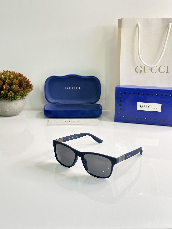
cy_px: 114
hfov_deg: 30.3
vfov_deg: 39.7
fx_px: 318
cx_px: 86
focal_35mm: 48
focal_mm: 6.86
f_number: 1.78
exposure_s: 1/50
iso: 160
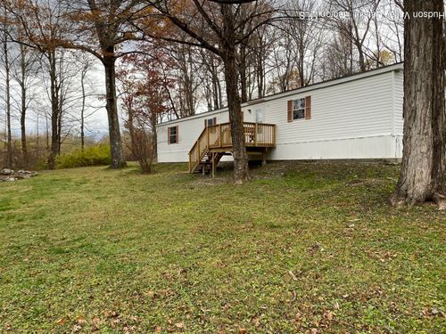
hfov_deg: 67.3
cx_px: 223
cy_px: 167
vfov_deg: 53.1
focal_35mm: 26
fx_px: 335
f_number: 1.8
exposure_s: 1/409
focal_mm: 4.25
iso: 32
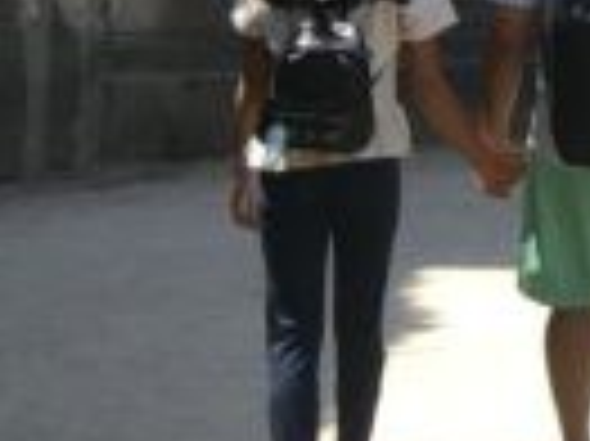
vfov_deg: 8.1
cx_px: 1720
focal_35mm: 170
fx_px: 2895
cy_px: -585
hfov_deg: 9.4
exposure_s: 1/601
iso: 25
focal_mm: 4.15
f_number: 2.2
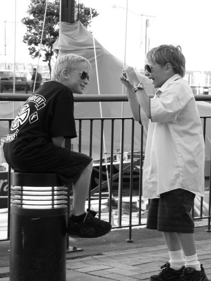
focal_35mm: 116
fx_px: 943
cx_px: 106
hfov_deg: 12.8
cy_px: 140
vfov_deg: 17.0
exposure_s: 1/60
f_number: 2.8
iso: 150
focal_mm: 19.4
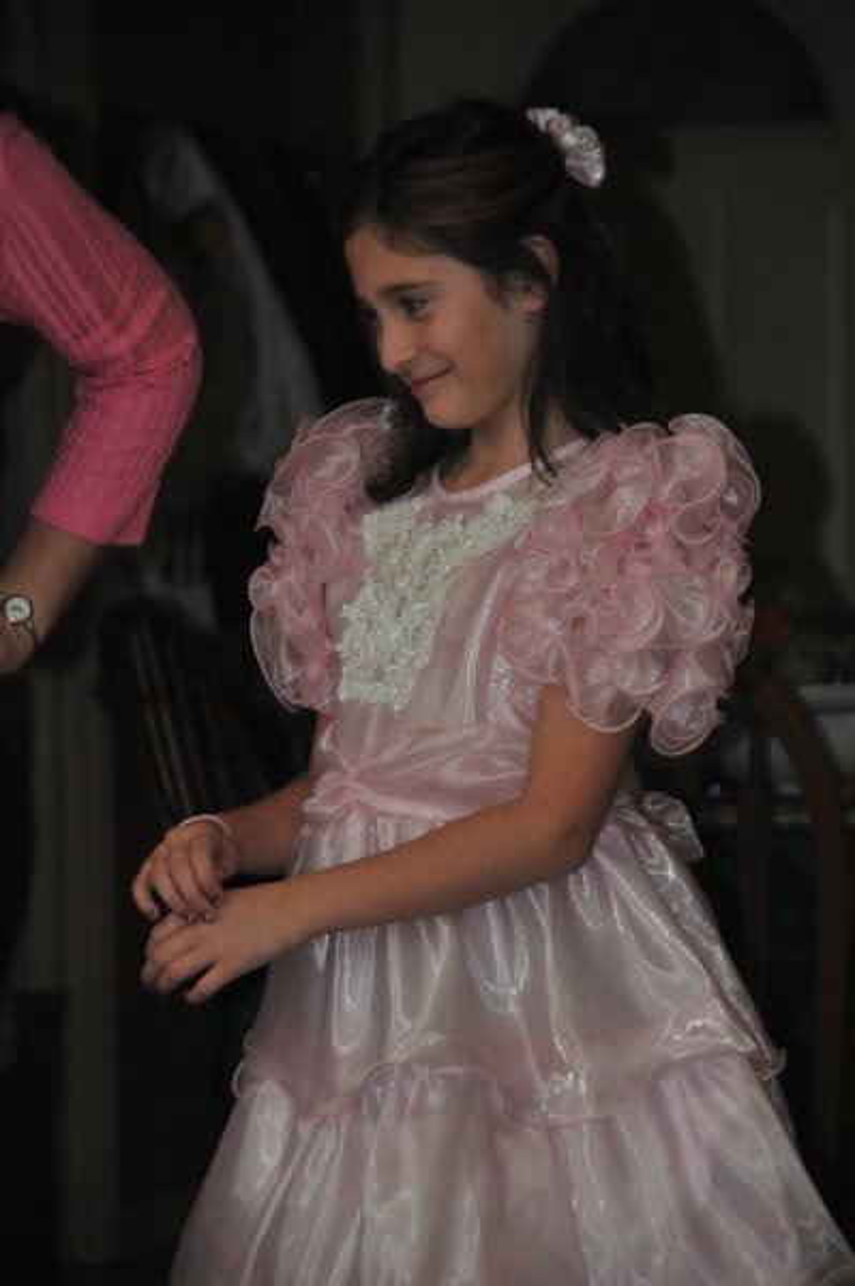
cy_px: 643
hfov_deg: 6.8
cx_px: 428
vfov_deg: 10.2
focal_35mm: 202
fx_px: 7226
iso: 640
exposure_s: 1/60
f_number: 5.6
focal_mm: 135
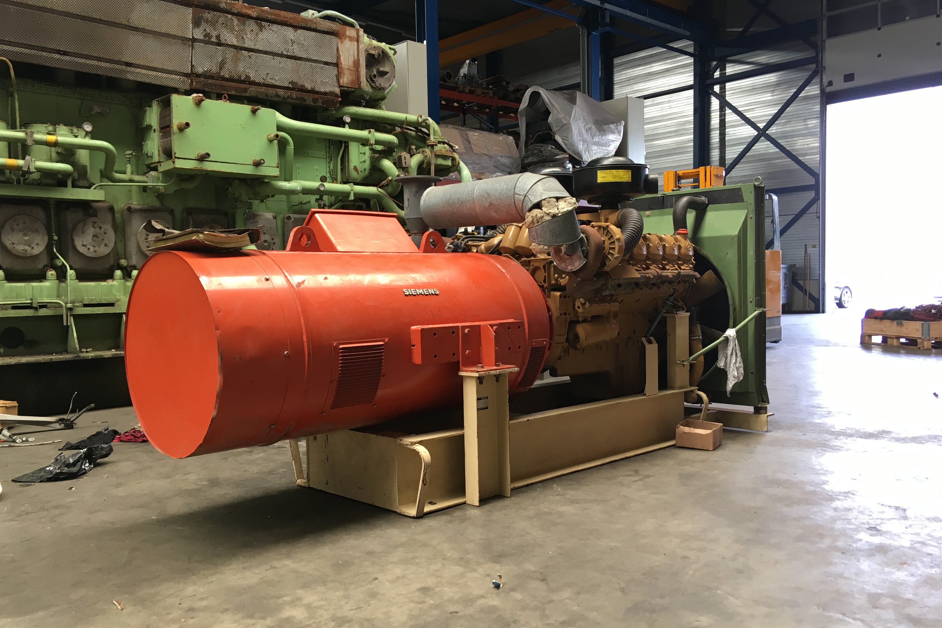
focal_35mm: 31
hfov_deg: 60.3
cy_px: 313
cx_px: 463
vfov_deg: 42.3
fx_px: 811
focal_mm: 4.15
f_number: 2.2
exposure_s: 1/33
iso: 32
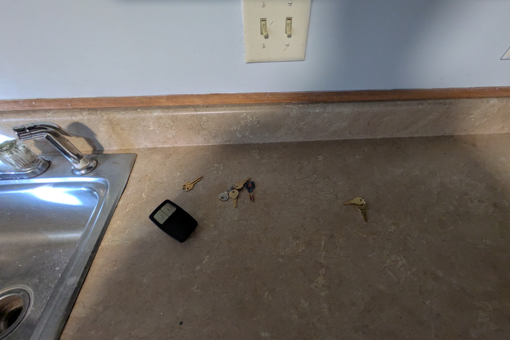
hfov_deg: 100.4
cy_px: 191
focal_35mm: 15
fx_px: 212
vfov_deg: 77.0
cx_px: 261
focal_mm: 1.83
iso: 254
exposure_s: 1/30
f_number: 2.2
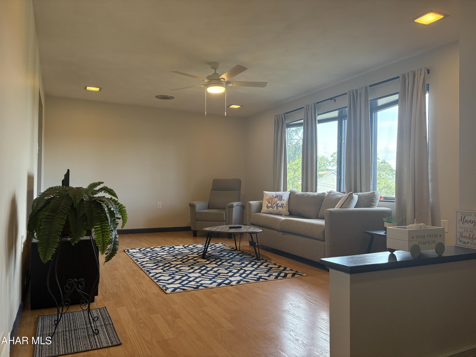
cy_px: 178
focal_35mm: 26
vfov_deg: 53.1
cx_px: 238
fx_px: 358
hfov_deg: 67.3
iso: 200
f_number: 1.6
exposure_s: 1/120
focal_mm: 5.96
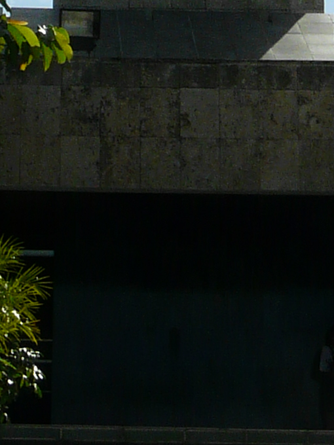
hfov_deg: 10.3
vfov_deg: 13.0
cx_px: 88
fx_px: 1853
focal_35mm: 144
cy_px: -221
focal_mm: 4.9
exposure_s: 1/500
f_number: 6.3
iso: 100
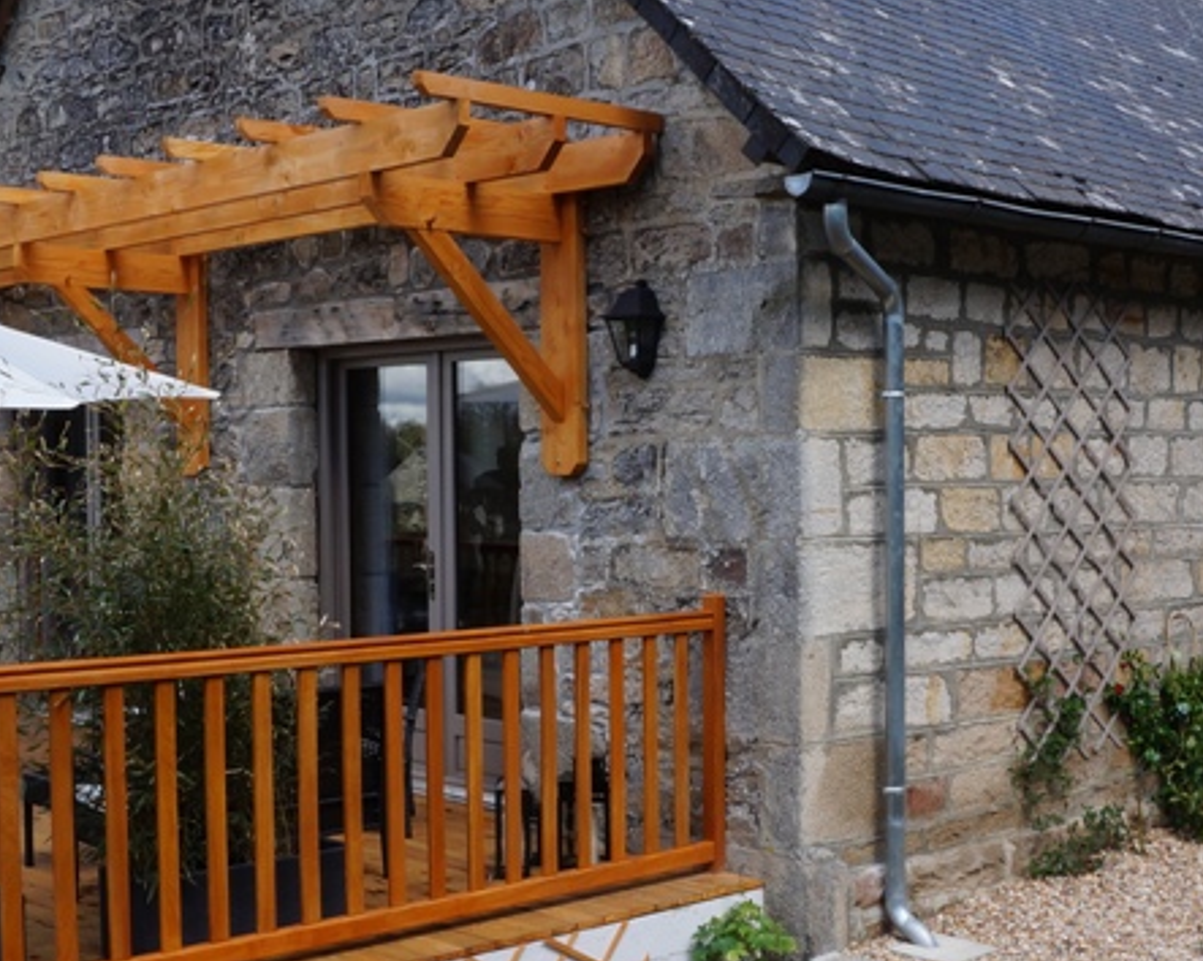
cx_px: 730
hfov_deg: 35.9
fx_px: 1851
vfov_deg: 29.1
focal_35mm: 52
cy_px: 554
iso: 200
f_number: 16
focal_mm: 16
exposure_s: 1/80
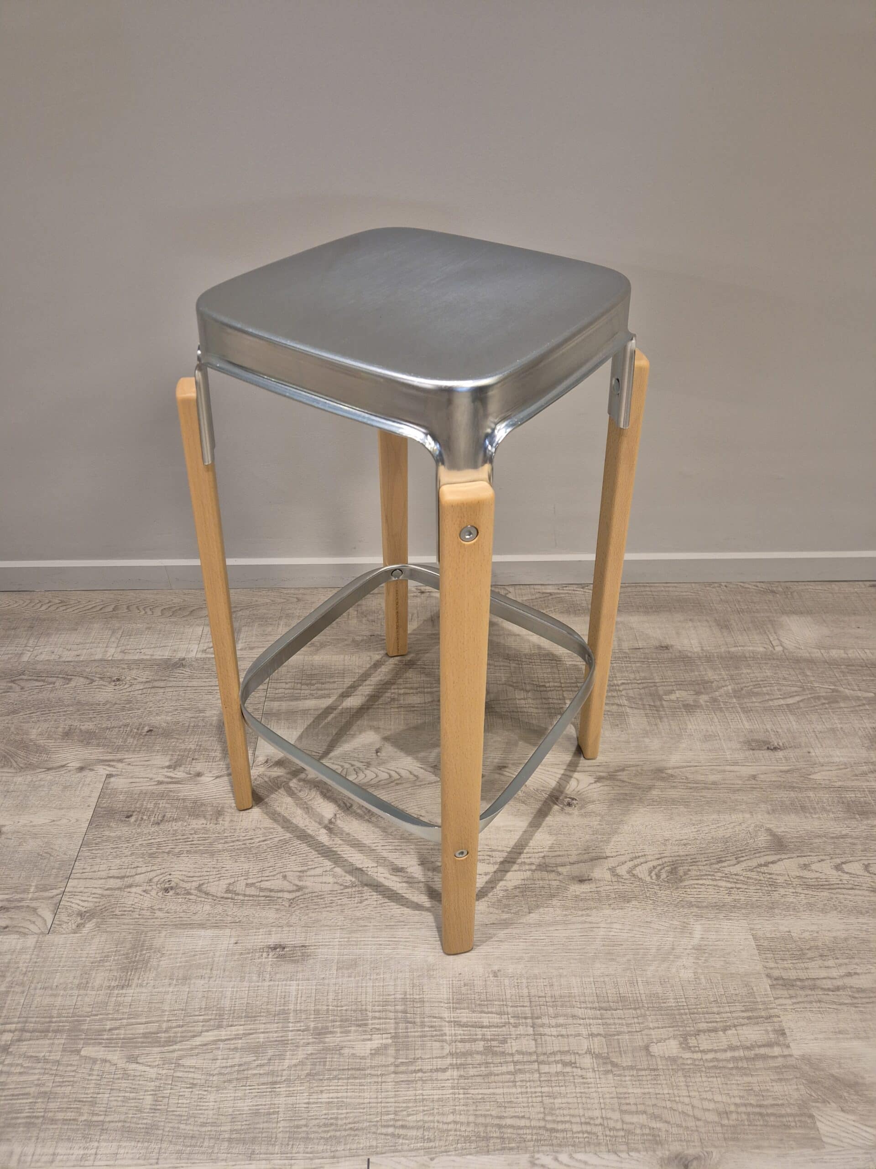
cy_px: 584
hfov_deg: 58.9
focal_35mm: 23
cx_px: 438
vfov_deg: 73.9
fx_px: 776
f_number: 1.8
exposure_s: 1/100
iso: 320
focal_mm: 5.4
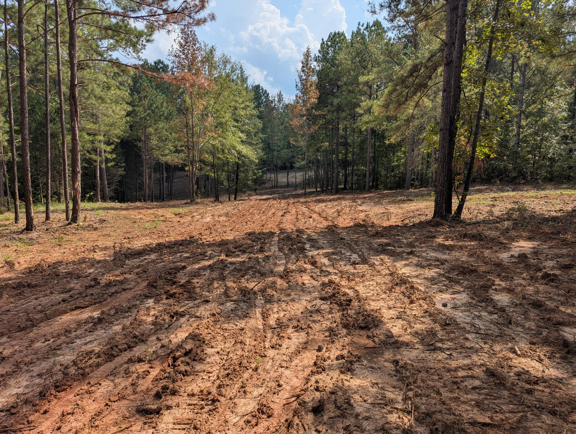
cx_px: 288
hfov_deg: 71.5
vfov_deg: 56.9
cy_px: 217
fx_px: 400
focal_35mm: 24
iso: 53
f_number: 1.85
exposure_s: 1/3774
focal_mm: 6.81
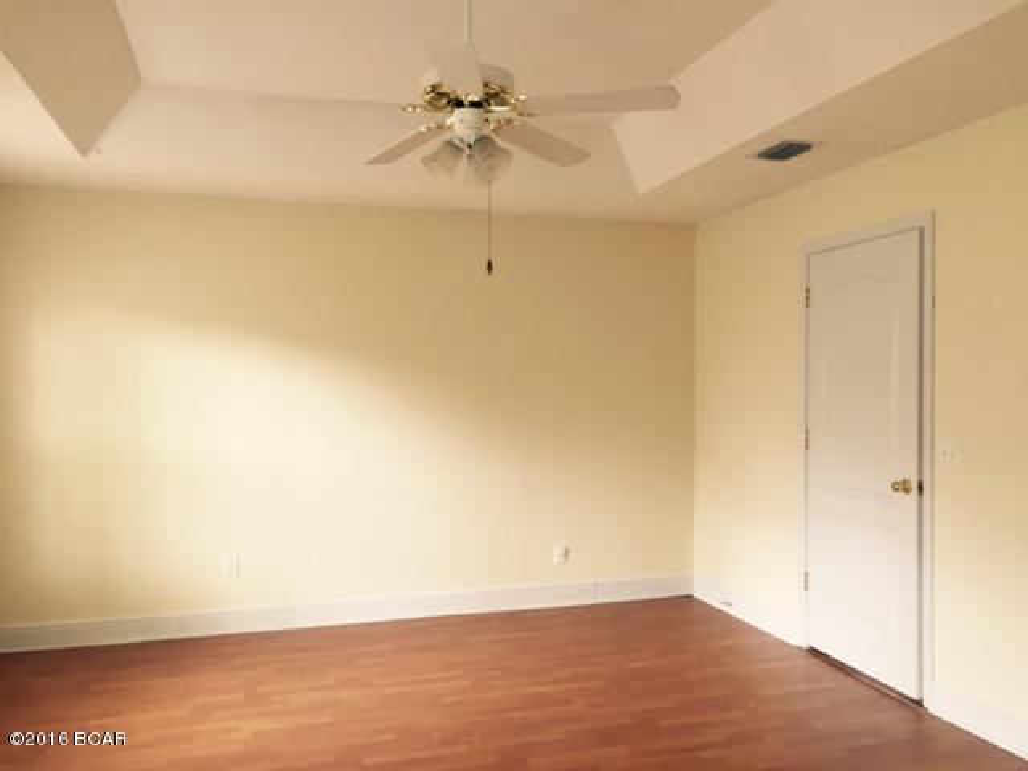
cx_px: 514
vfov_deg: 48.2
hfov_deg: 61.7
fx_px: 861
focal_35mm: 29
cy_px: 386
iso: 64
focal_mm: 4.15
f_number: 2.2
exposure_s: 1/30
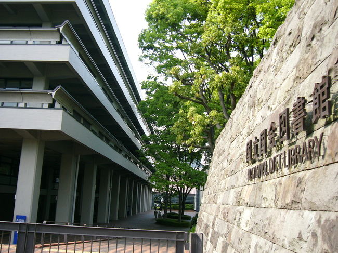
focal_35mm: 35
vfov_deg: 40.7
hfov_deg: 52.6
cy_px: 126
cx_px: 169
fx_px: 342
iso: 50
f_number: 2.8
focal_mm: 5.8
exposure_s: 1/250
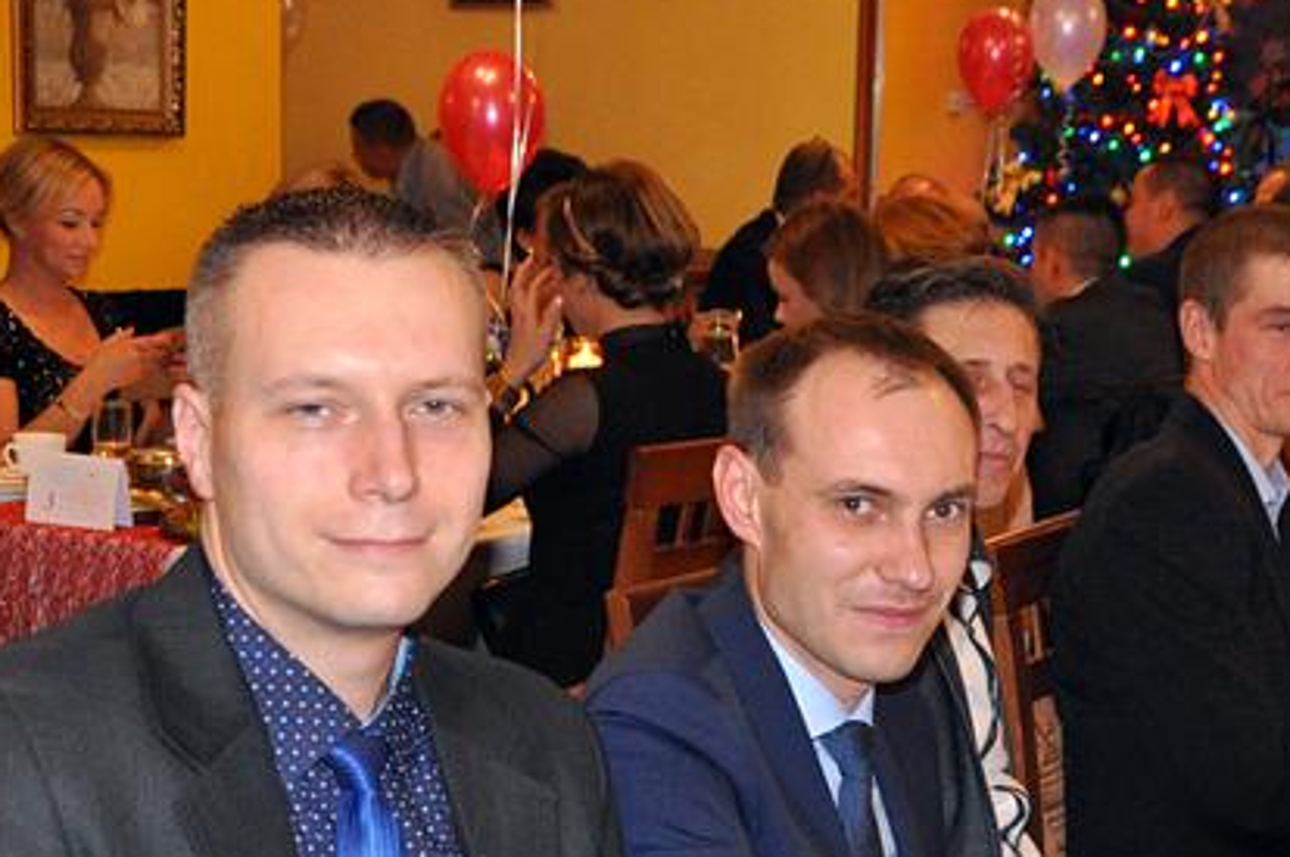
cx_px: 863
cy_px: 759
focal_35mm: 77
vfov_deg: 17.4
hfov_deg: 26.2
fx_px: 2757
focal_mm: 25
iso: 2000
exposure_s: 1/60
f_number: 5
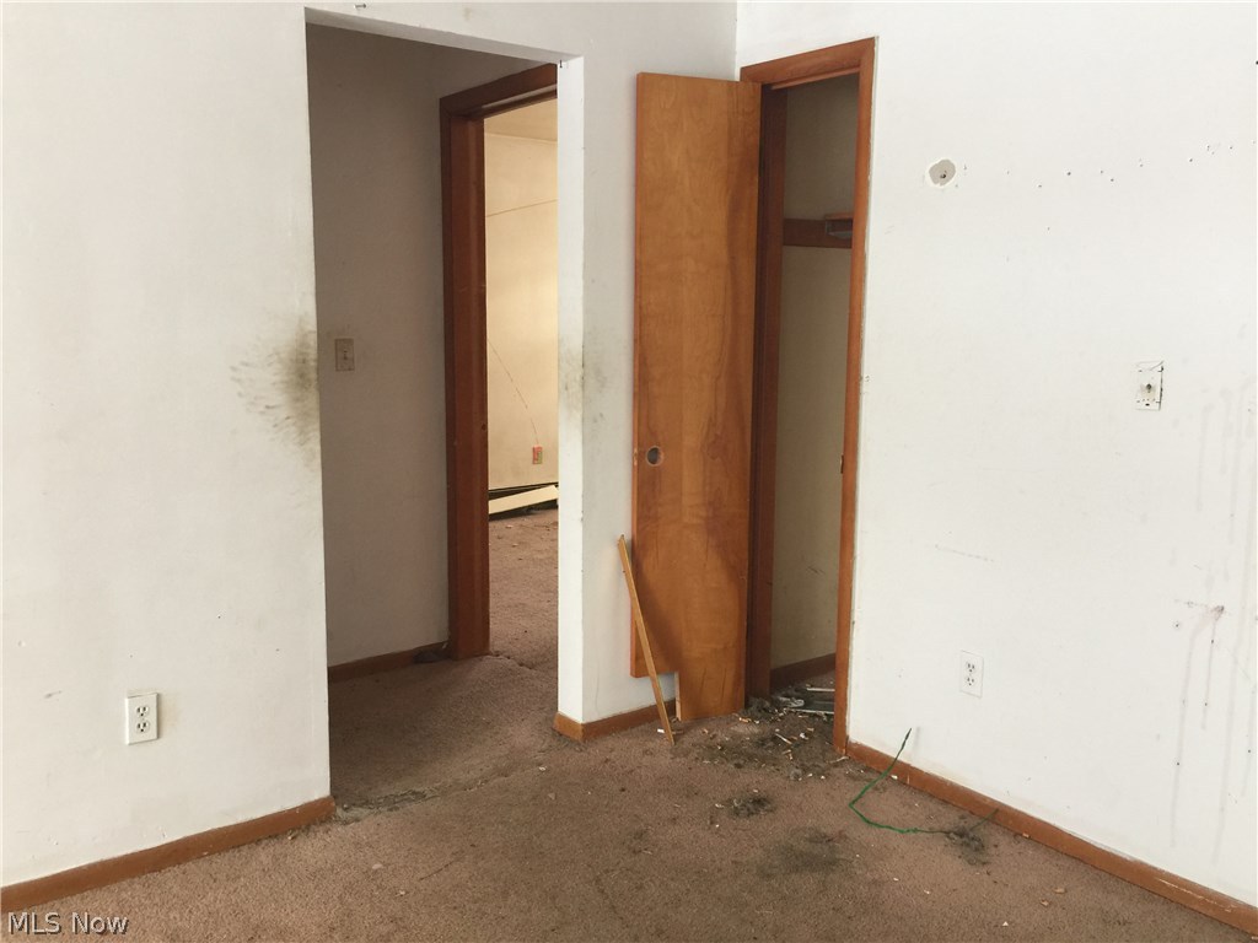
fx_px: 1054
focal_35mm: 29
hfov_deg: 61.7
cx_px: 629
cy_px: 472
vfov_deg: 48.2
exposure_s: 1/15
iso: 50
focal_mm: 4.15
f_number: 2.2
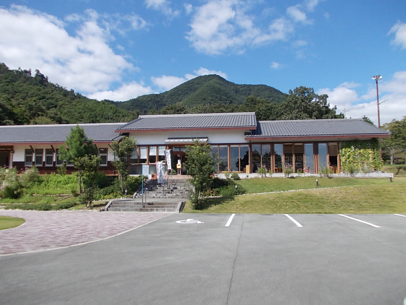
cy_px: 152
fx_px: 328
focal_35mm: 28
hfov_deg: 63.4
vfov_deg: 49.7
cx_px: 203
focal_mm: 4
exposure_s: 1/320
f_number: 5.4
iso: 80
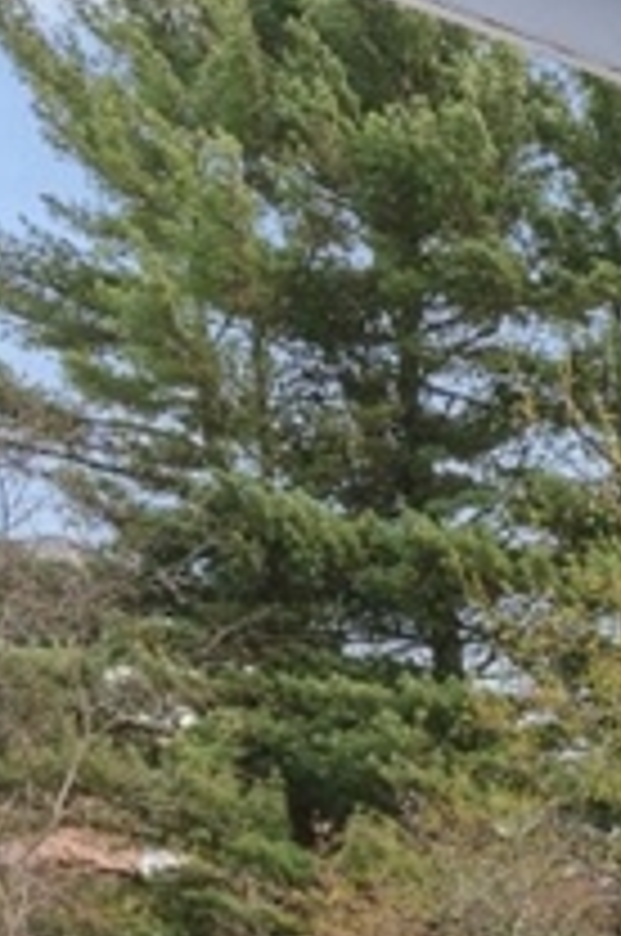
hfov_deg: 17.7
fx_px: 1791
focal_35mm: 69
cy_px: 970
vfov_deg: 27.4
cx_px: 914
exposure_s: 1/200
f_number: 8
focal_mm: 14
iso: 100
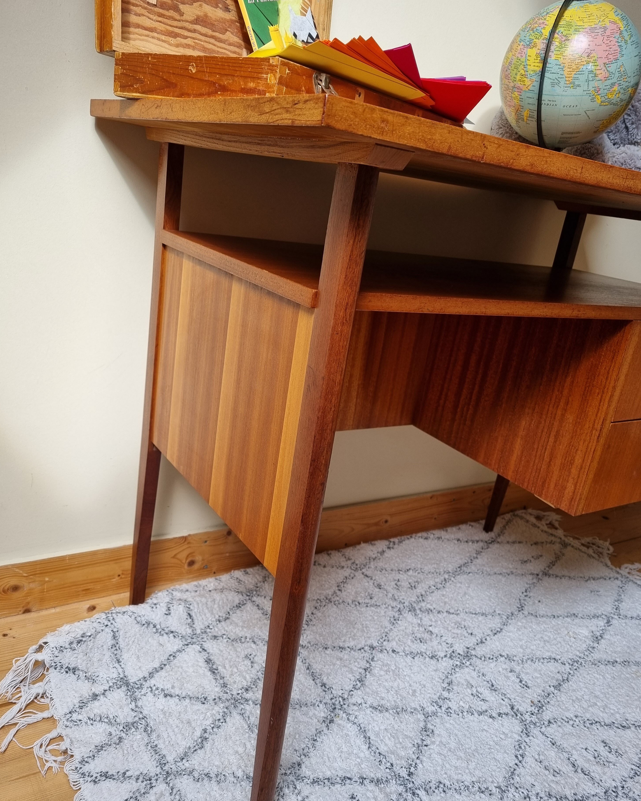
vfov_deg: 62.2
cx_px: 312
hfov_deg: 51.5
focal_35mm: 28
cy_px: 410
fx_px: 664
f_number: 1.8
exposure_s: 1/244
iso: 50
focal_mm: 5.4
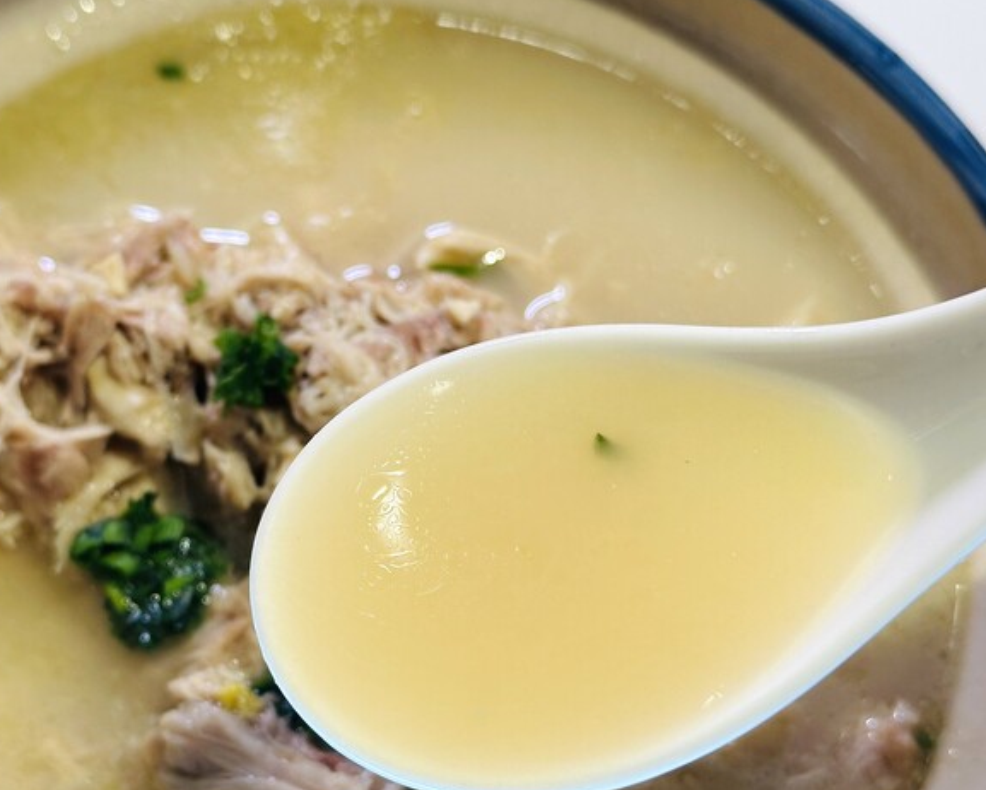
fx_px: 2014
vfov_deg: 22.1
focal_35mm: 69
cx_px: 400
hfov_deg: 27.5
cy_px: 534
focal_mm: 6.86
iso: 80
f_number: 1.78
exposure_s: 1/60
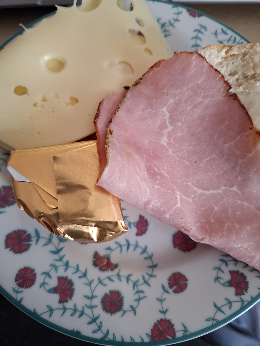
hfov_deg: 58.9
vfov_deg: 73.9
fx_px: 230
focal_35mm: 23
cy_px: 173
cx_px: 130
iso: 250
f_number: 1.8
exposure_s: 1/33
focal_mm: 5.54
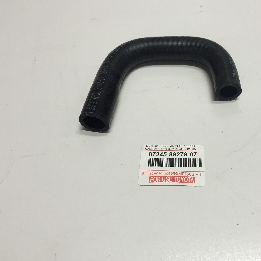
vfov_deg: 47.2
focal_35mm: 35
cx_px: 172
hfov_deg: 46.5
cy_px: 129
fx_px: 299
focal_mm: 4.15
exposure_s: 1/33
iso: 125
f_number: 2.2
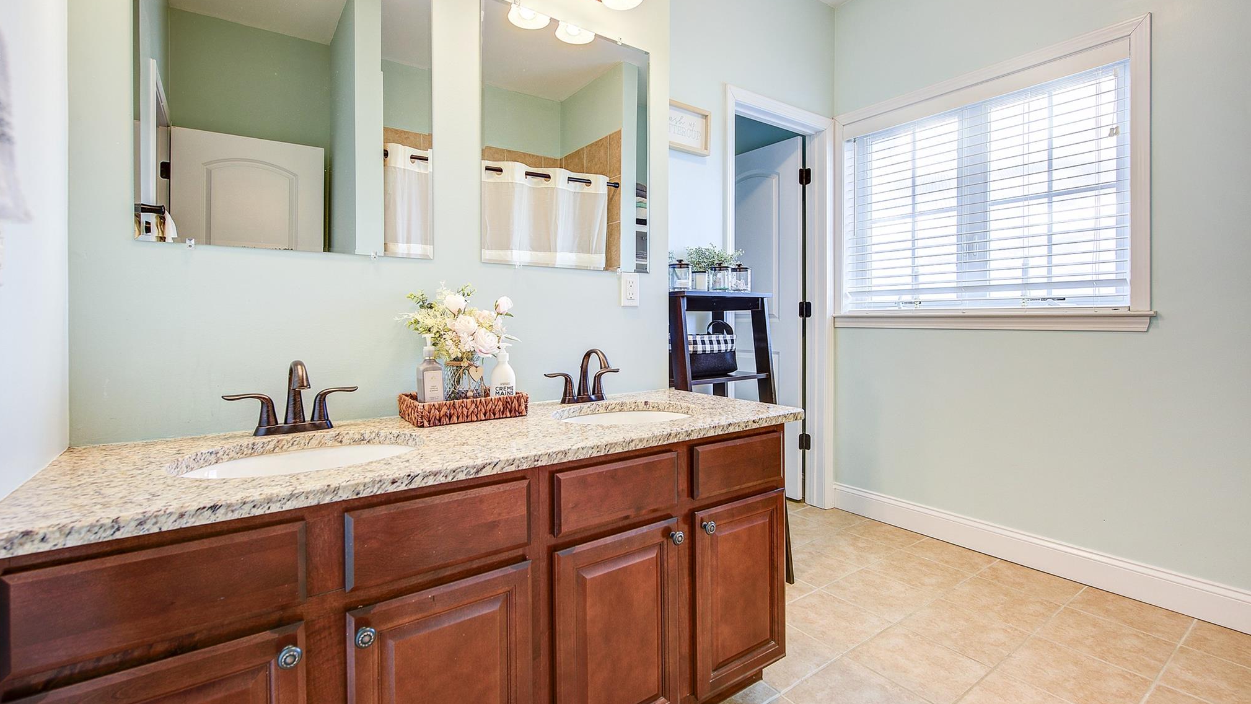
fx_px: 564
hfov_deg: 95.9
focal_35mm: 17
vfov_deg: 63.9
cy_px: 346
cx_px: 627
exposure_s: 1/40
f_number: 7.1
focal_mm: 16
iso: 250
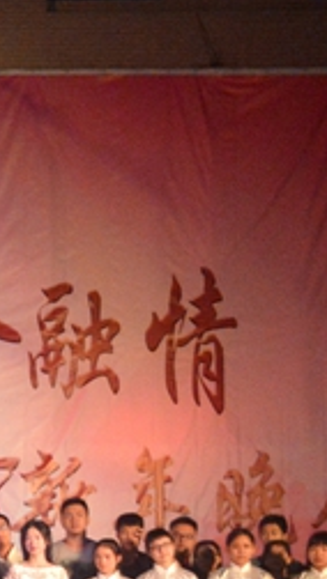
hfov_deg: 9.7
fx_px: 1724
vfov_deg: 18.6
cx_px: -442
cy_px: 584
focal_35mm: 112
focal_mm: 20
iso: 3200
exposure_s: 1/60
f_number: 3.8
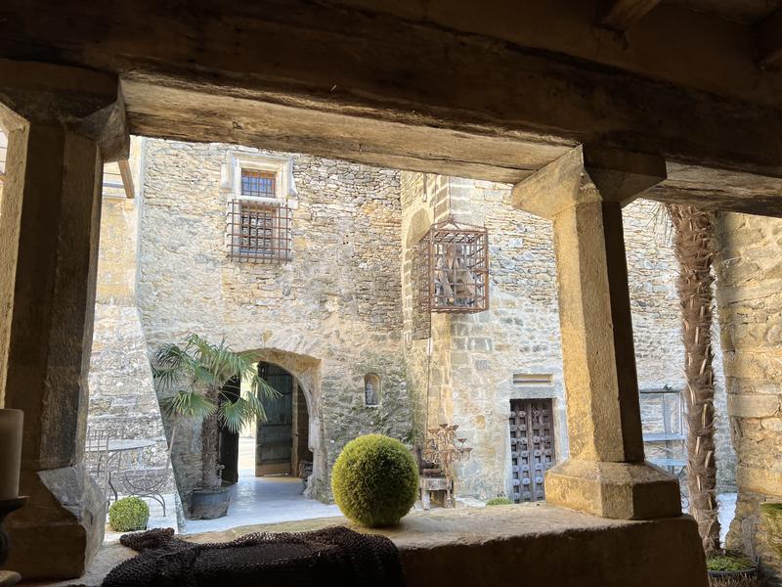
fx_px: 587
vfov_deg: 53.1
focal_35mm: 26
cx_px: 391
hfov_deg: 67.3
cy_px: 294
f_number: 1.5
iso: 40
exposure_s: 1/152
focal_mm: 5.7
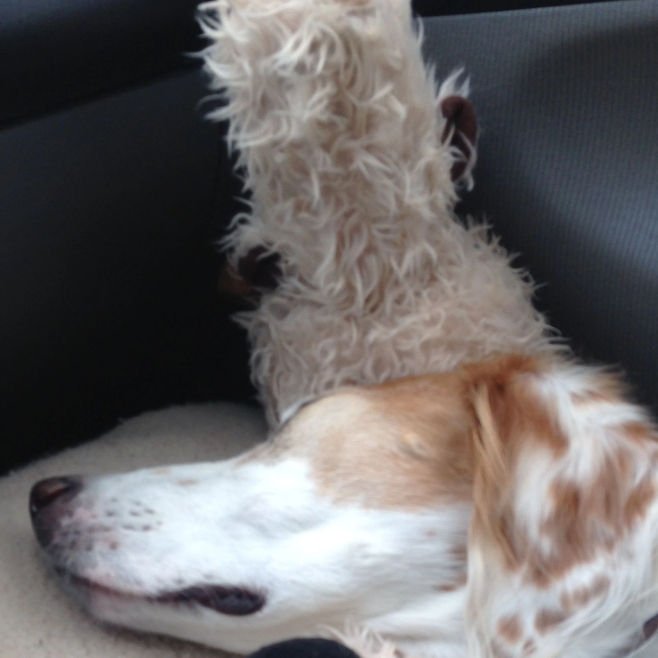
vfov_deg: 33.5
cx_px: 357
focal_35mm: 49
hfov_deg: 34.7
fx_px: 1054
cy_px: 545
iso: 50
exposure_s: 1/404
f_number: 2.4
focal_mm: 4.12
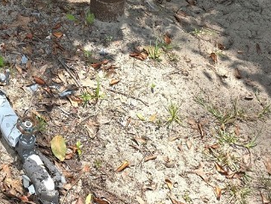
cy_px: -82
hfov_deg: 24.7
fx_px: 580
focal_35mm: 74
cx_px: -19
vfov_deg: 18.2
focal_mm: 6.3
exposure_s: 1/269
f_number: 1.7
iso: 12
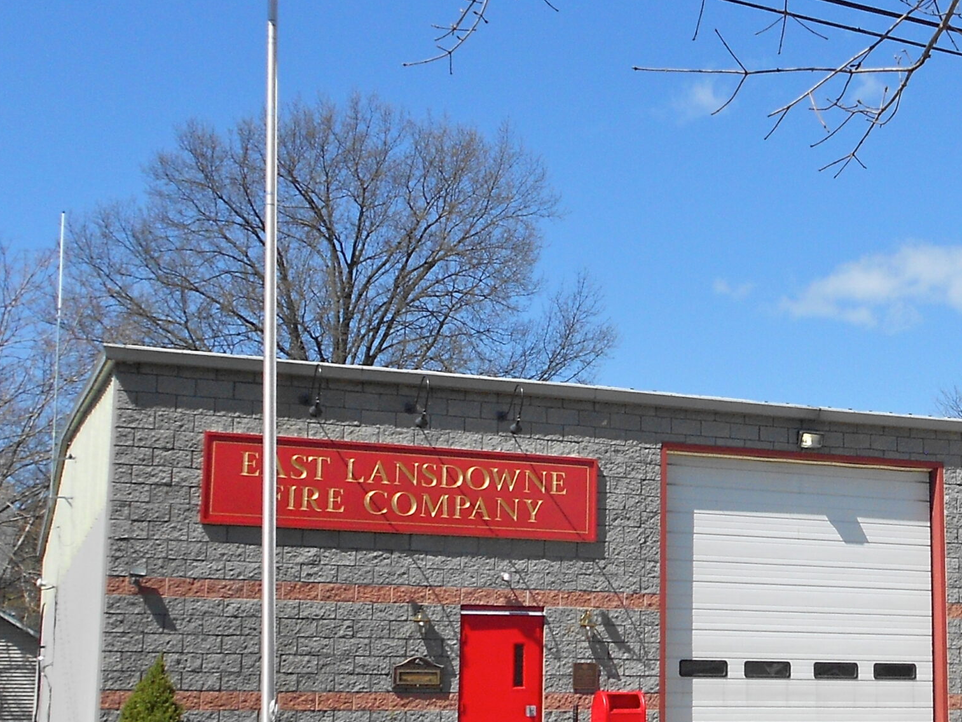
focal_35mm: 44
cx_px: 766
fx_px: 1223
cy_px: 354
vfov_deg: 32.9
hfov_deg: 41.2
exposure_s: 1/1000
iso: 80
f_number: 3.2
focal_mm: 4.6
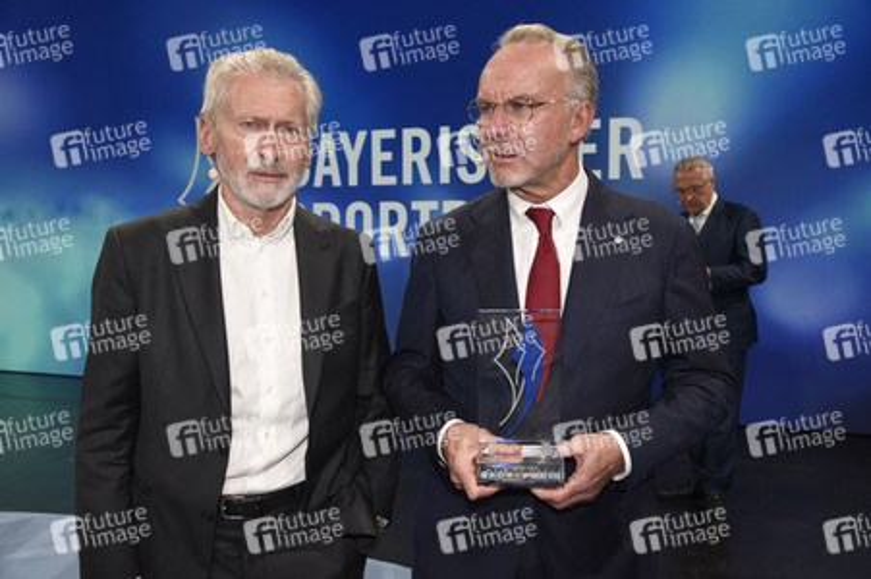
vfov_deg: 42.3
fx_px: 749
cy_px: 290
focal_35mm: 31
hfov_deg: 60.3
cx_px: 436
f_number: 6.3
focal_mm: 31
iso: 1000
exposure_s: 1/80
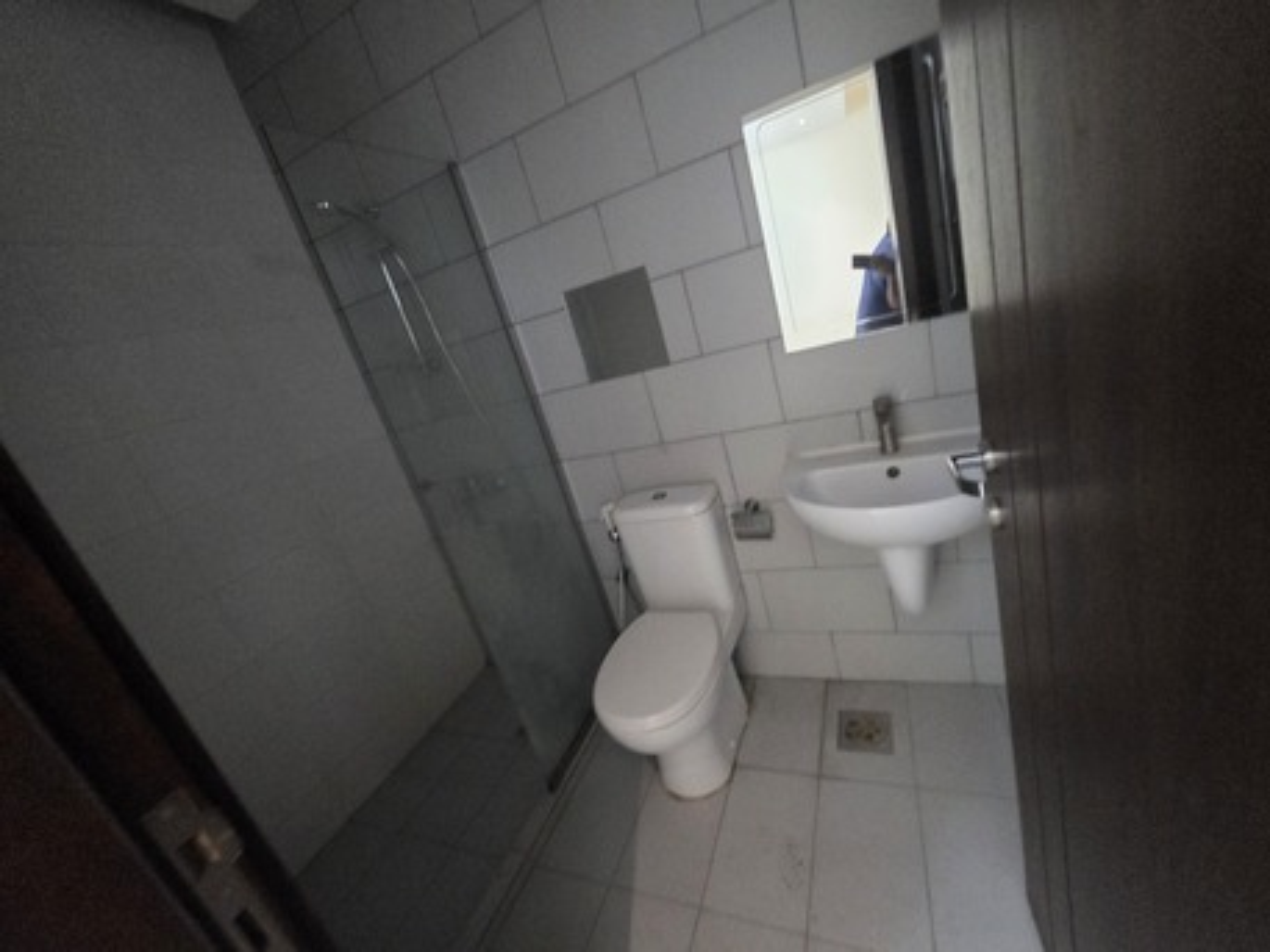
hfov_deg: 106.2
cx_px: 635
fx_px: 477
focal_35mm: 13
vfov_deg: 89.9
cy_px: 476
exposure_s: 1/50
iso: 1000
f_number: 1.9
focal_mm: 2.2
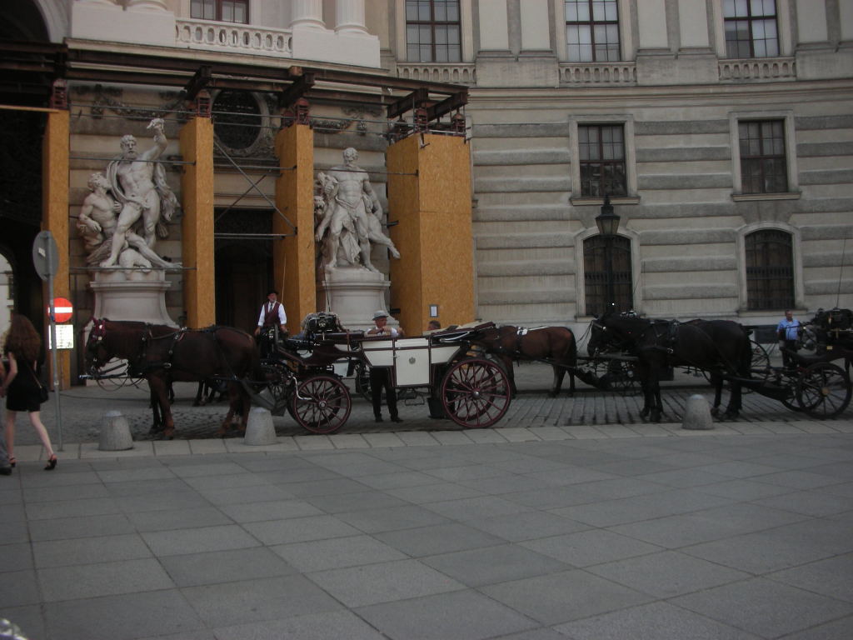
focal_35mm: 35
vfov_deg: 40.7
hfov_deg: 52.6
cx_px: 426
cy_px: 320
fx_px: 862
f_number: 3
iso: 90
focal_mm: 5.8
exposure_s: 1/60.1
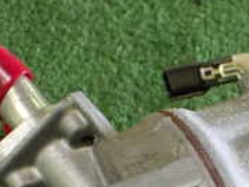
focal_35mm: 100
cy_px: 209
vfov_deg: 14.4
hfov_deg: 18.8
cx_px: 275
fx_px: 719
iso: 800
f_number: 2.3
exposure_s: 1/100
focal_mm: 5.4
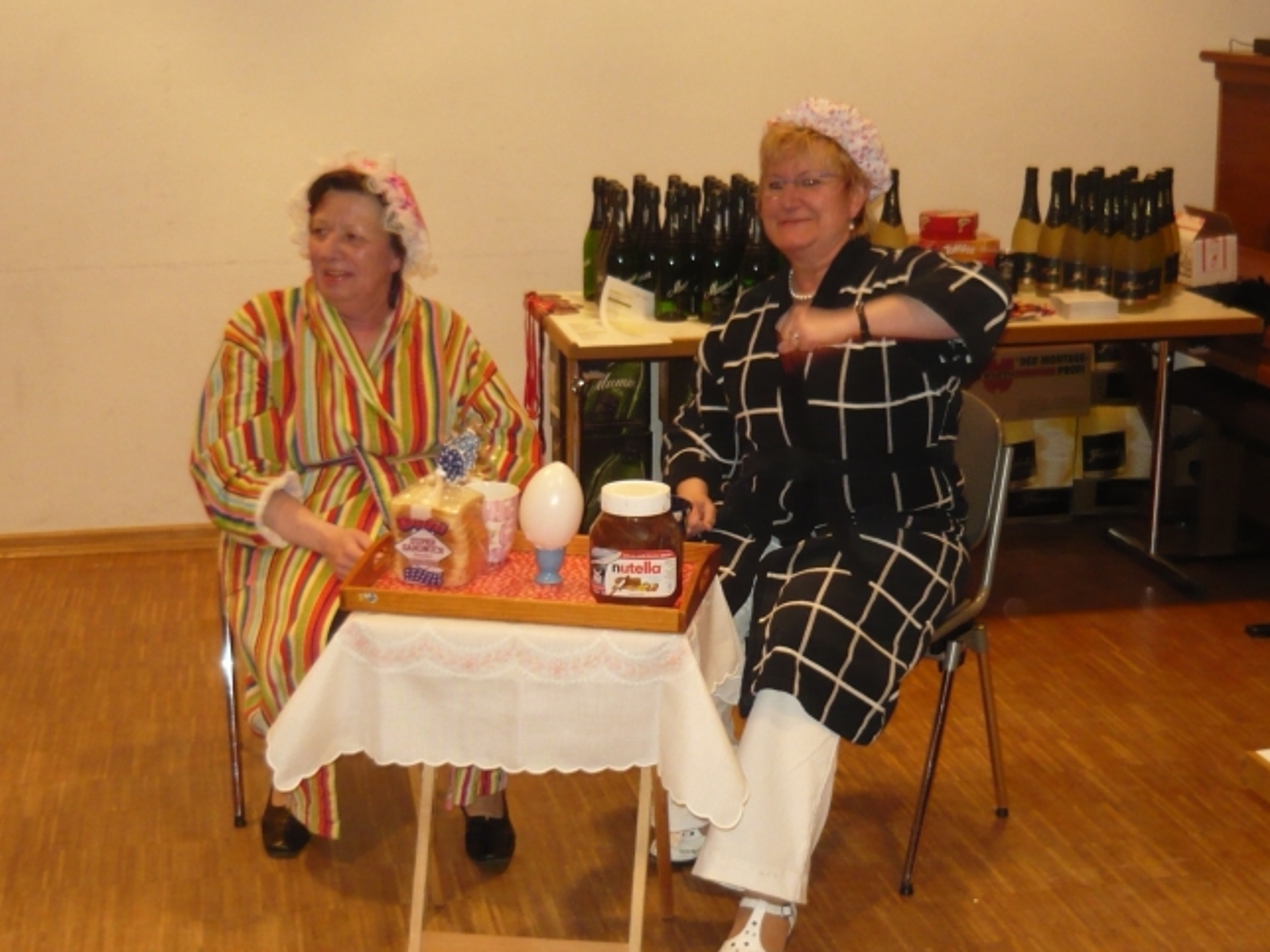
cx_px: 584
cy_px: 476
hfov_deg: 38.2
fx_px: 1834
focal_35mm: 50
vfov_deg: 29.1
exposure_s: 1/30
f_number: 2.9
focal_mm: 6
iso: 250
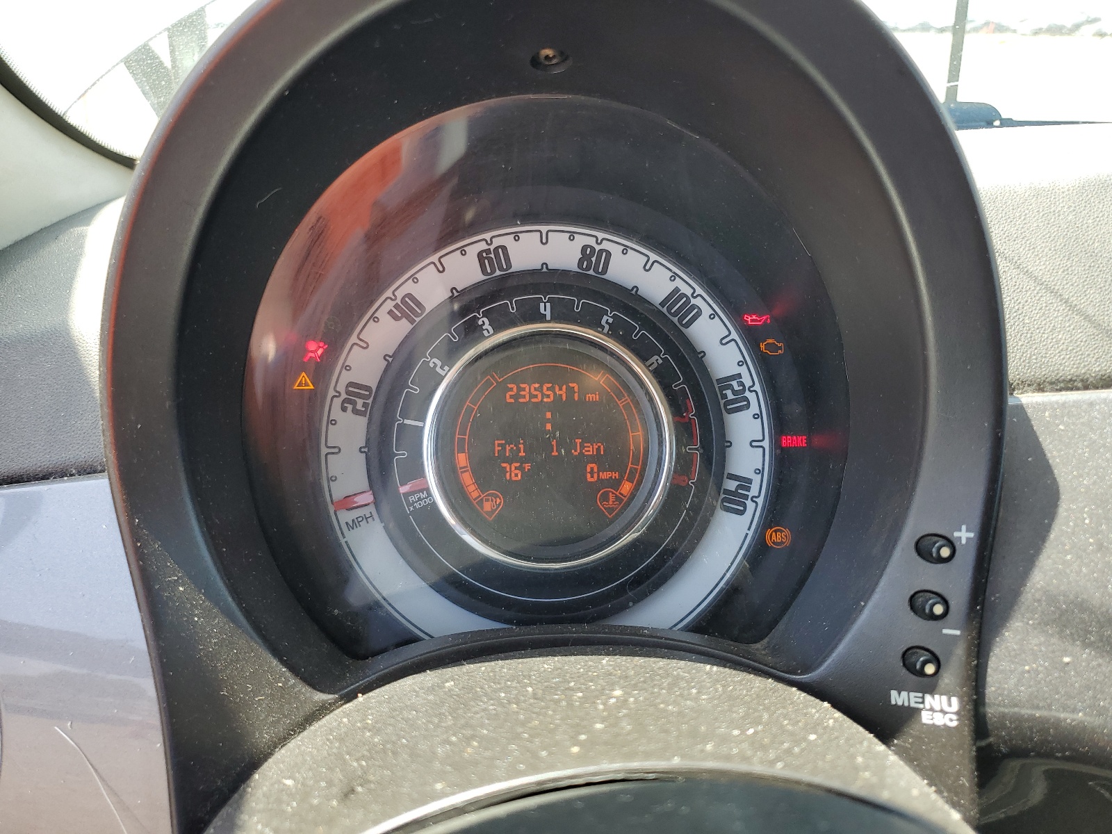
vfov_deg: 53.1
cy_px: 417
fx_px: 835
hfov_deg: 67.3
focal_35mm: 26
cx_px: 556
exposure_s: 1/286
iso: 50
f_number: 1.5
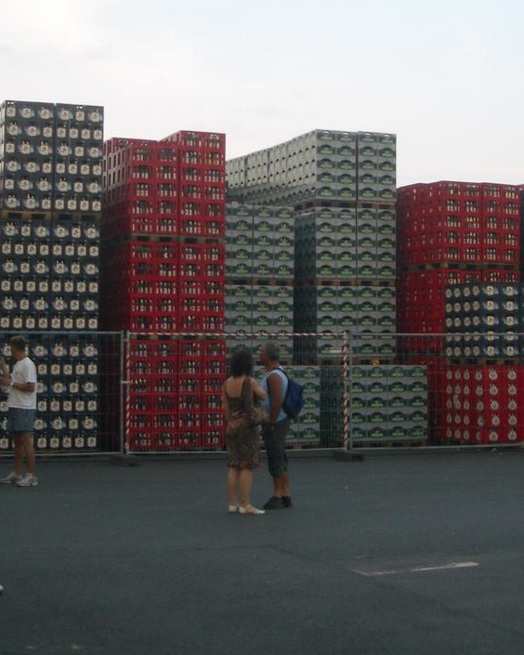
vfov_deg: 30.4
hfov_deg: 24.6
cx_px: 228
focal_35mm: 62
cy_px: 249
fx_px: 1202
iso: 50
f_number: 2.6
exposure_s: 1/125
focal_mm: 5.8
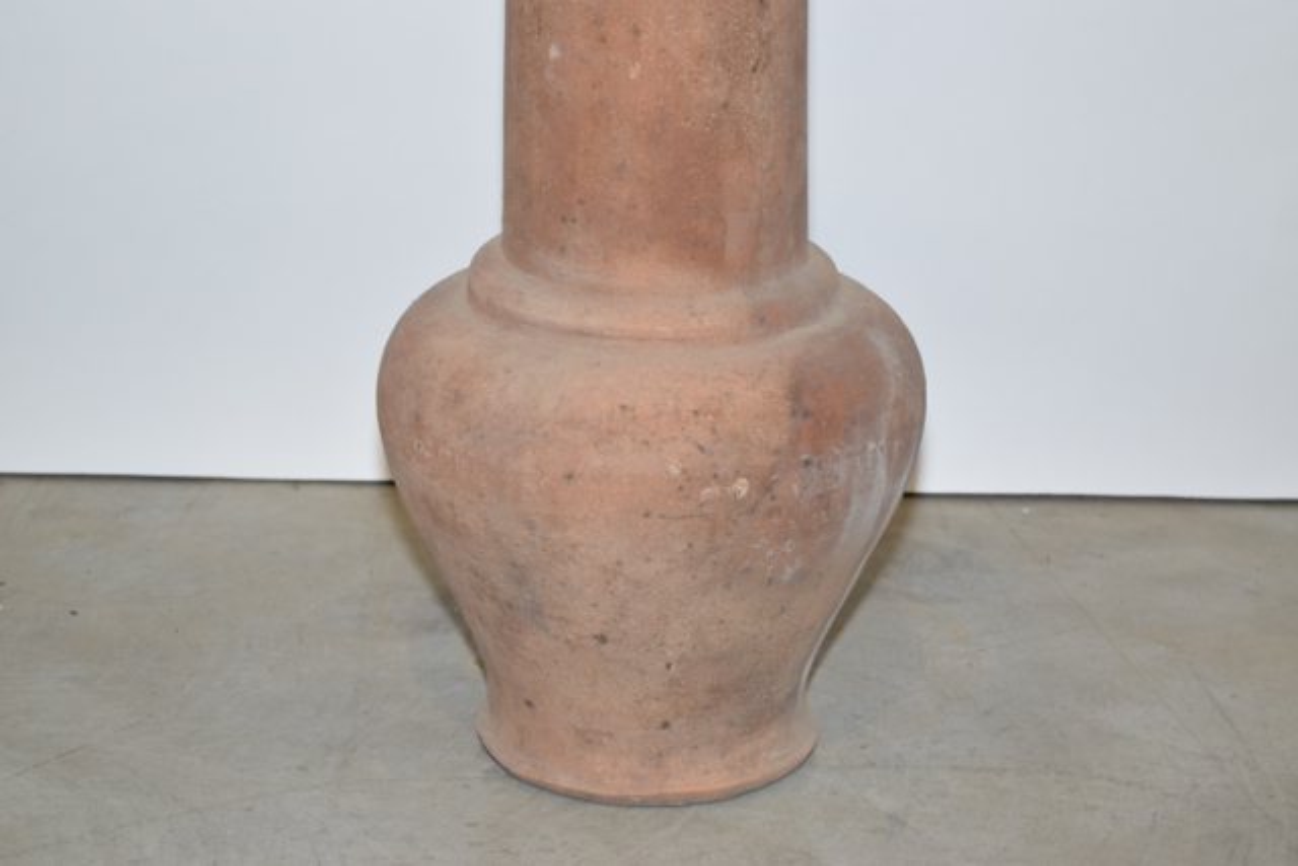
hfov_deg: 24.6
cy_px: 433
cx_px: 649
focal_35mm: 82
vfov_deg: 16.6
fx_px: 2975
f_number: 5.6
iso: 800
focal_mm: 55
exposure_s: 1/125
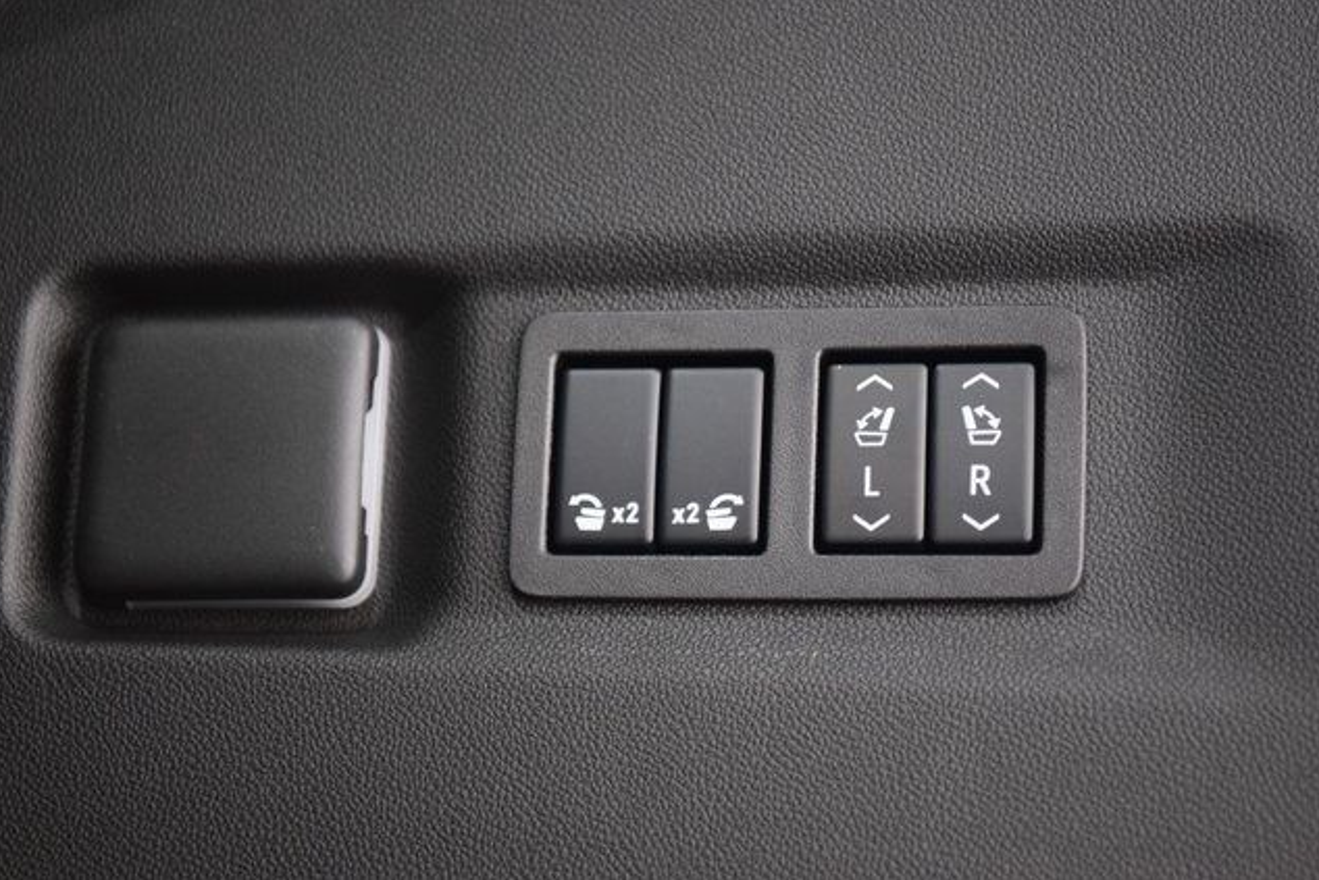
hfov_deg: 19.3
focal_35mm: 106
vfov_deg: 12.9
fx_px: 3884
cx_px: 655
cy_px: 438
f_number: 2.8
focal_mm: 70
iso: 1600
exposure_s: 1/8
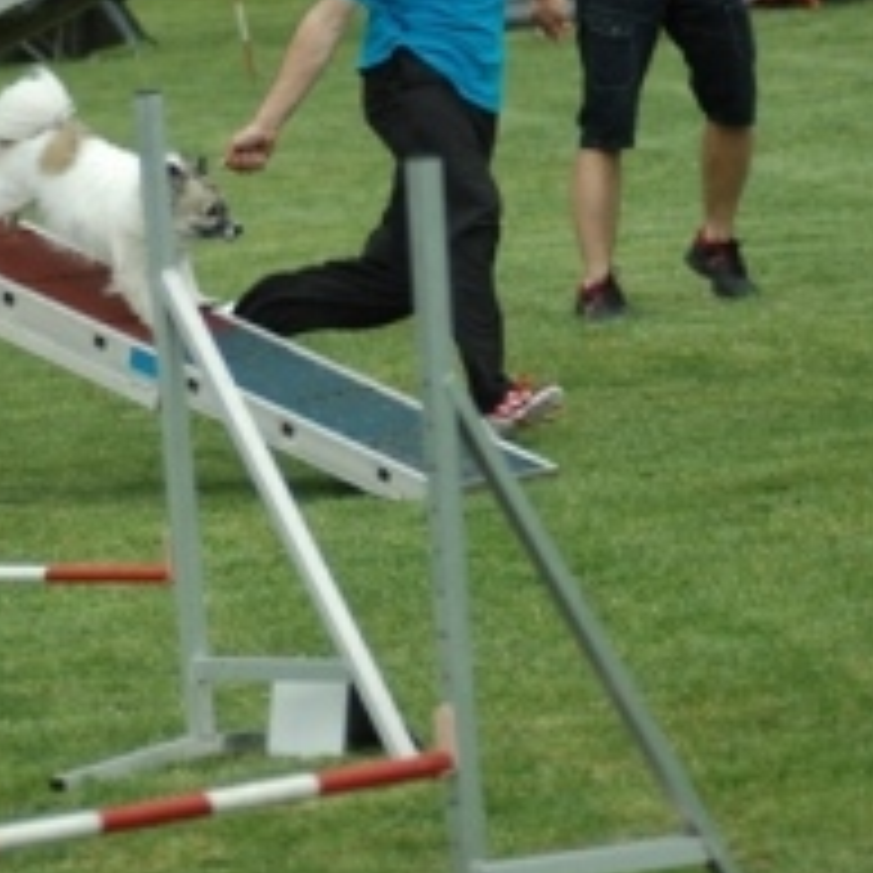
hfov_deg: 5.7
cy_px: 450
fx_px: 8816
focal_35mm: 309
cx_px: 360
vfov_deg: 5.7
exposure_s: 1/800
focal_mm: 105
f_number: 4.2
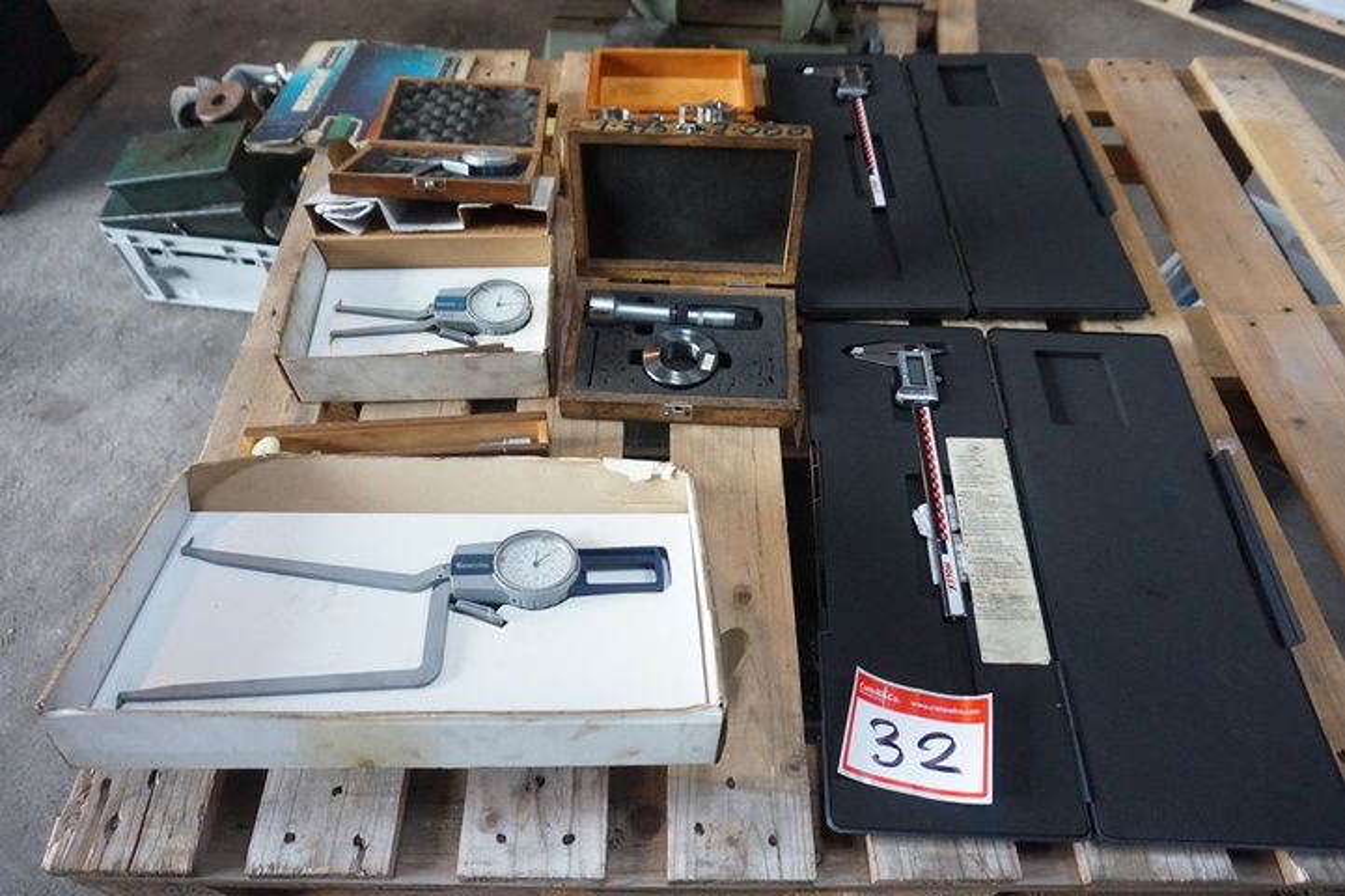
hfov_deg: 73.8
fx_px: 896
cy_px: 448
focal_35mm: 24
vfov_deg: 53.1
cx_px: 672
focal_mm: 16
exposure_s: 1/125
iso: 3200
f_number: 3.5
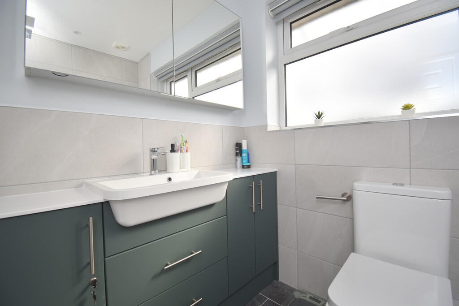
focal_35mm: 15
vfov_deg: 77.3
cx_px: 230
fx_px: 191
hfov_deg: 100.4
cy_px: 153
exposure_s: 1/200
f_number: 5
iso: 110
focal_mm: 10
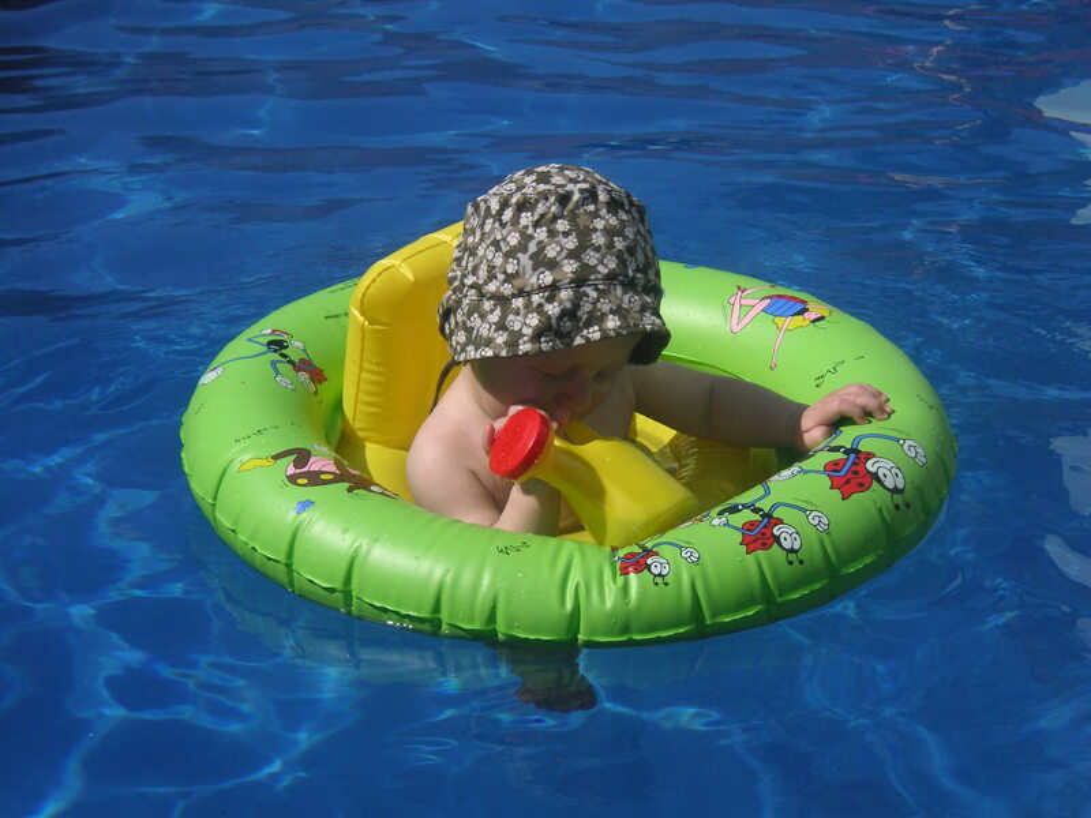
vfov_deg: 19.6
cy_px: 409
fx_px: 2364
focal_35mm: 75
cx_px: 546
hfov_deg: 26.0
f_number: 11
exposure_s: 1/180
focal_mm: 12.4
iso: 50
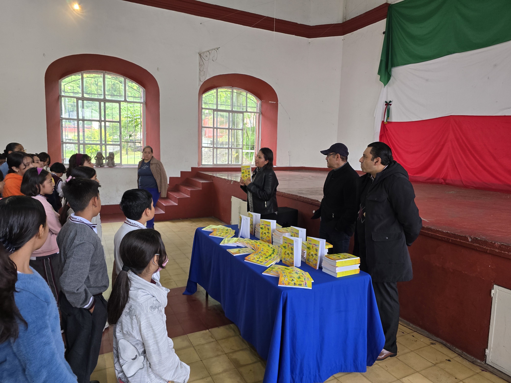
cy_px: 192
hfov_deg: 73.9
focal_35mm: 23
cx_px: 256
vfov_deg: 58.9
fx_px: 340
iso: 200
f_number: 1.7
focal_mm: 6.3
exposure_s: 1/90.1
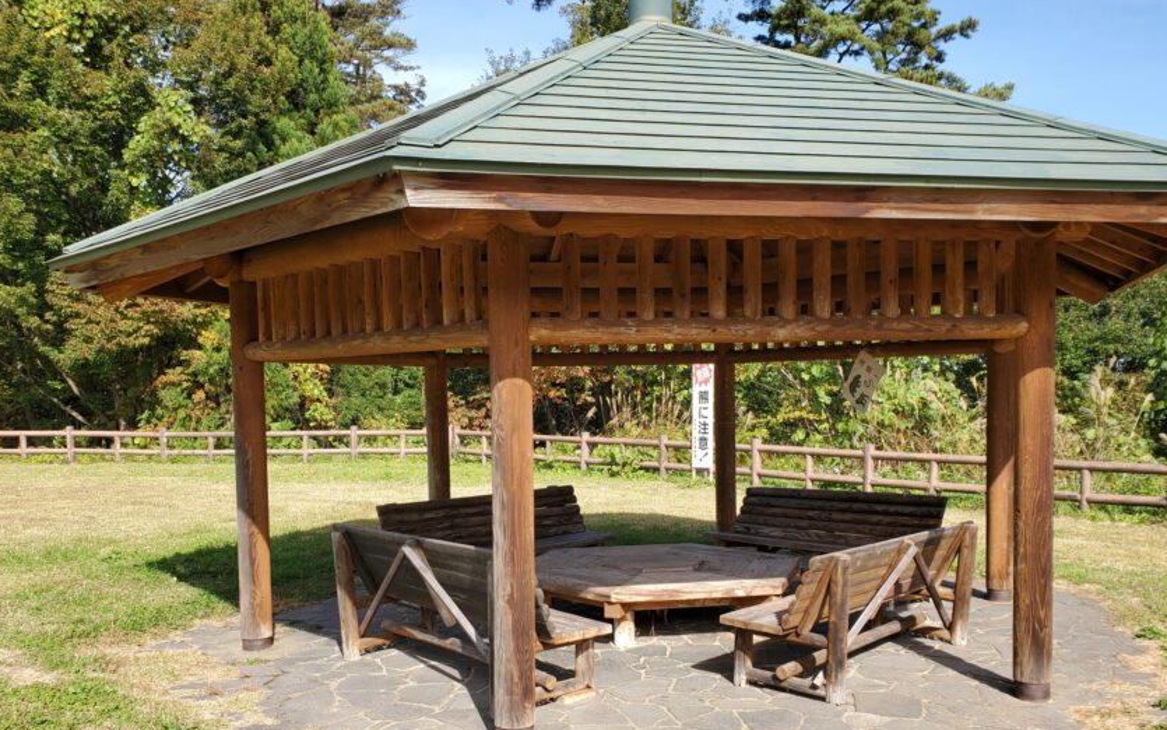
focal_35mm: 33
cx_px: 636
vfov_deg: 38.2
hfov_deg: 58.0
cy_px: 442
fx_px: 1050
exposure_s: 1/654
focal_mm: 4.3
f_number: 2.4
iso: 50
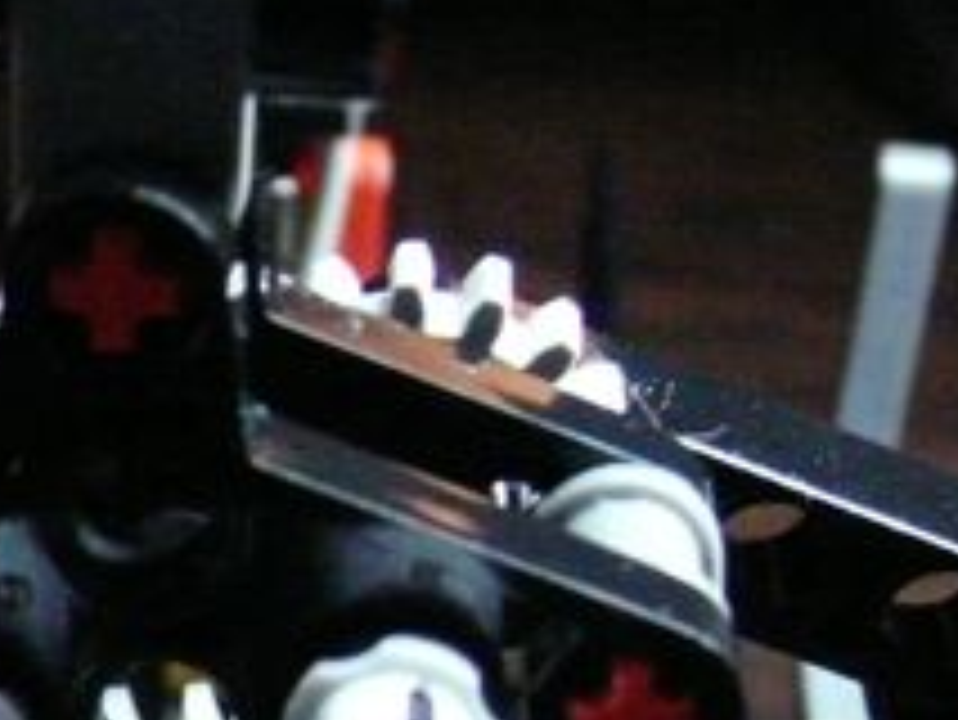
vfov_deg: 13.5
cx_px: 72
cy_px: 968
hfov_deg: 18.4
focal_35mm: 105
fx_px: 2908
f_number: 2.8
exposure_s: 1/20
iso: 800
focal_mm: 4.6
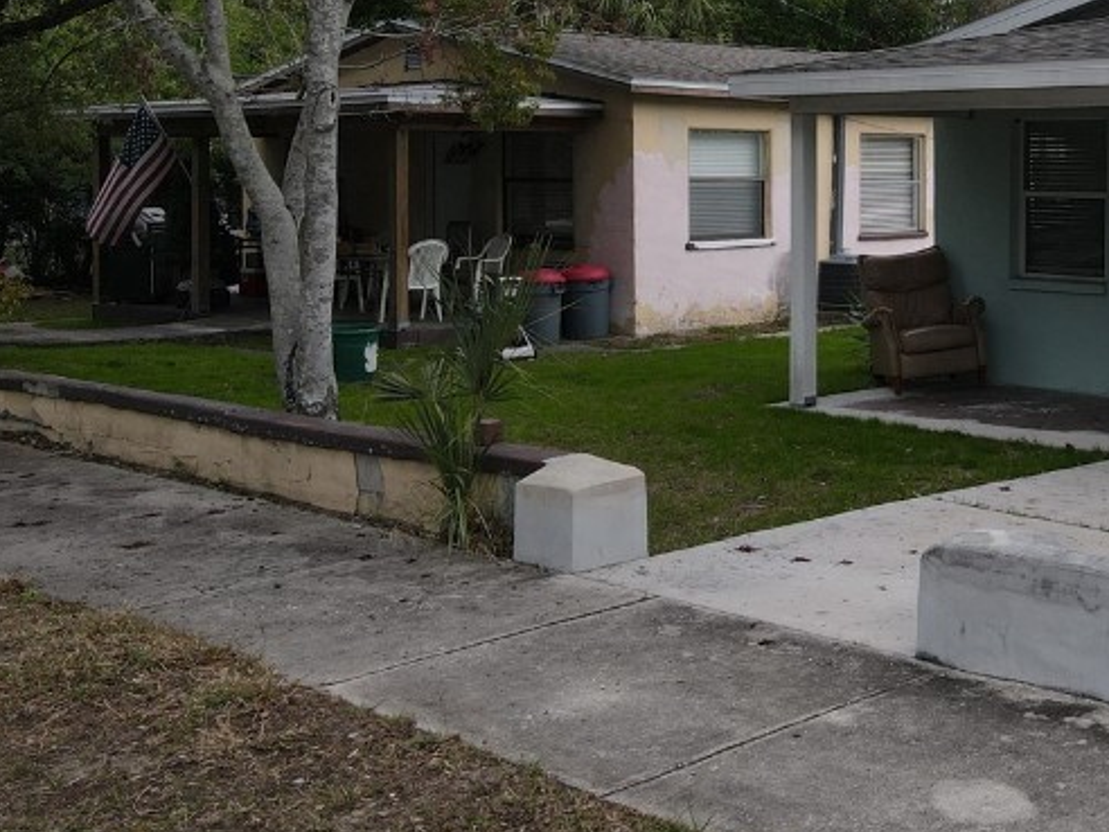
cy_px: 167
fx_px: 1602
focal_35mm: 50
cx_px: 915
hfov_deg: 36.6
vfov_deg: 28.5
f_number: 2.8
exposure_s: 1/400
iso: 100
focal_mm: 4.5
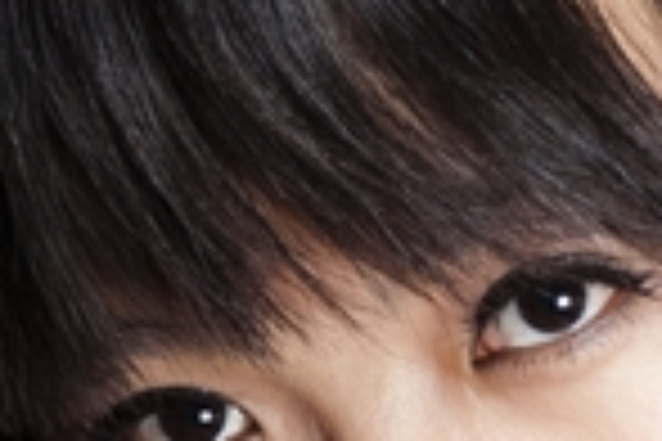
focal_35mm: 408
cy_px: 407
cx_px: 180
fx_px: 7502
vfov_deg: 3.4
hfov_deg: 5.1
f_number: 3.2
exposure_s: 1/100
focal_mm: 60
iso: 640
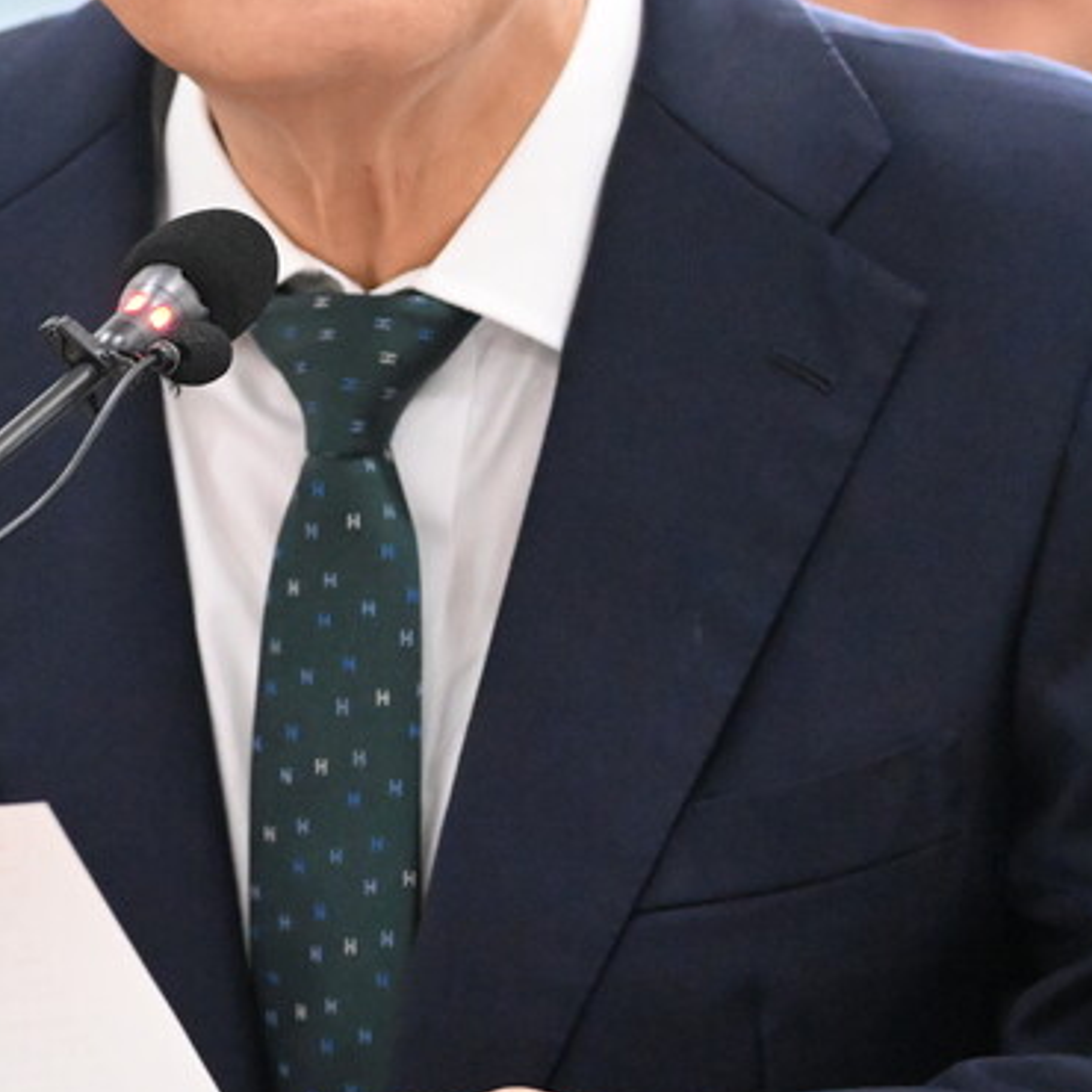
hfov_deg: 3.8
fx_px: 16275
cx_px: -336
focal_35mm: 456
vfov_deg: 3.8
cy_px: -40
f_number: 4.8
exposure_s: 1/200
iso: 10000
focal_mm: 155
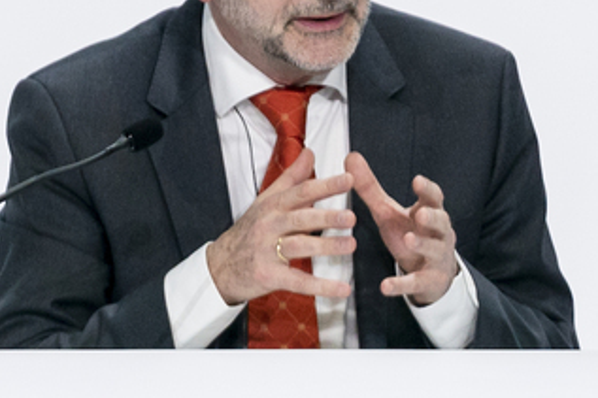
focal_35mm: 688
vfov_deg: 2.0
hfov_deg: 3.0
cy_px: 117
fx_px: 11422
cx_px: 277
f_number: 2.8
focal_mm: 200
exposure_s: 1/400
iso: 1600
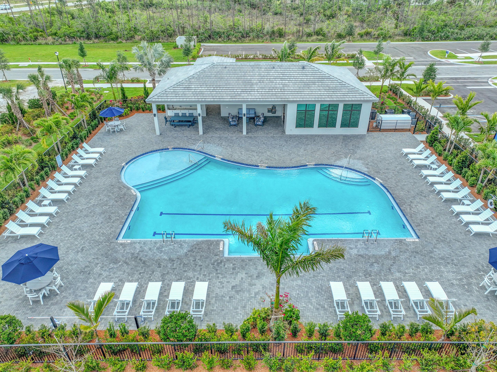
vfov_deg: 56.8
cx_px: 248
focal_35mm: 24
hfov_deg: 71.6
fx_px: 344
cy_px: 186
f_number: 2.8
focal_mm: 12.3
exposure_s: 1/800
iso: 130
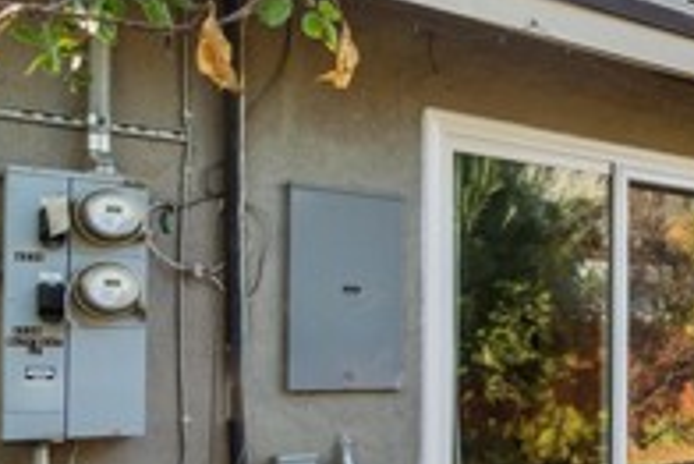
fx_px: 945
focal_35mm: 49
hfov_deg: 32.5
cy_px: 345
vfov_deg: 27.2
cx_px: 853
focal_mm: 10
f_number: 4
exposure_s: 1/125
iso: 200
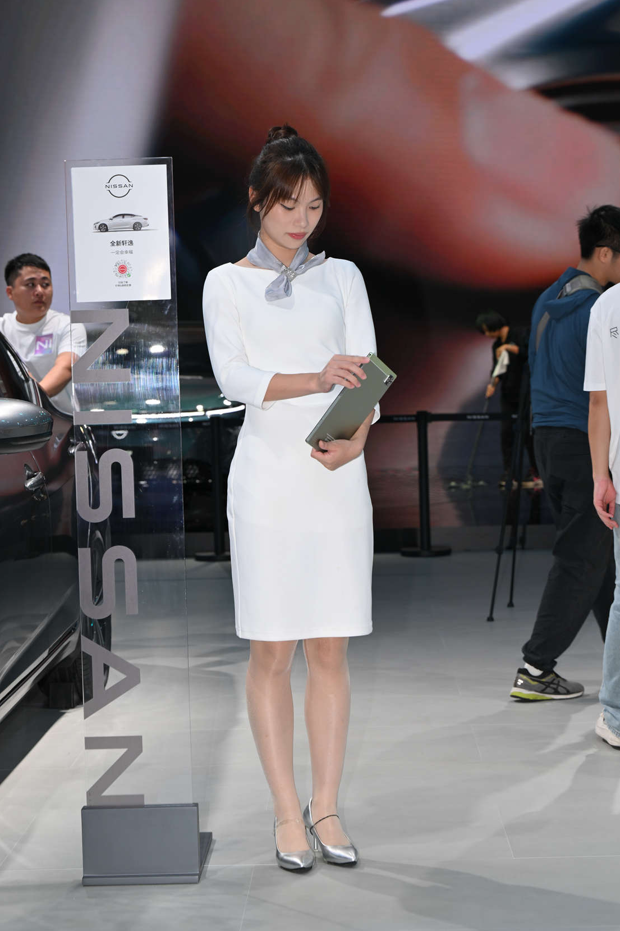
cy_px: 476
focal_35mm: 76
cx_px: 332
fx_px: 1964
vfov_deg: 26.7
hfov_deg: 17.9
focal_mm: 70
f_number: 5.6
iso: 400
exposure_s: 1/200
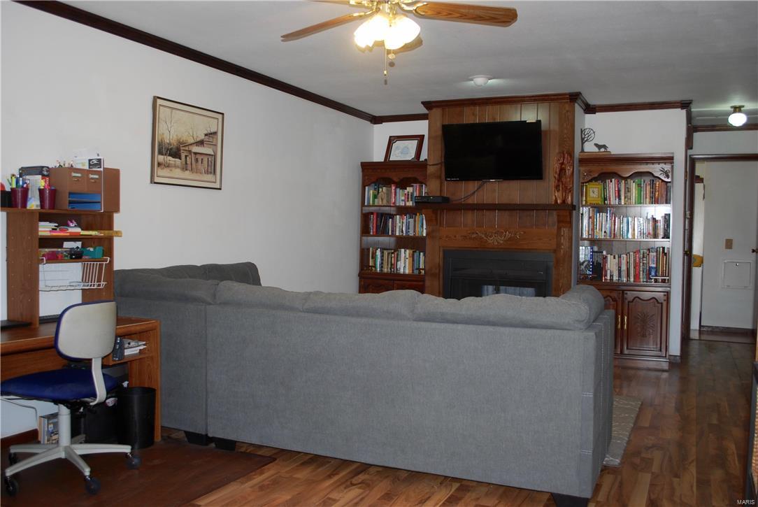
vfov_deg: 40.1
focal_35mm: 33
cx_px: 379
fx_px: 695
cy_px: 254
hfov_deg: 57.2
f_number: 4
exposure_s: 1/60
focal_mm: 22
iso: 200
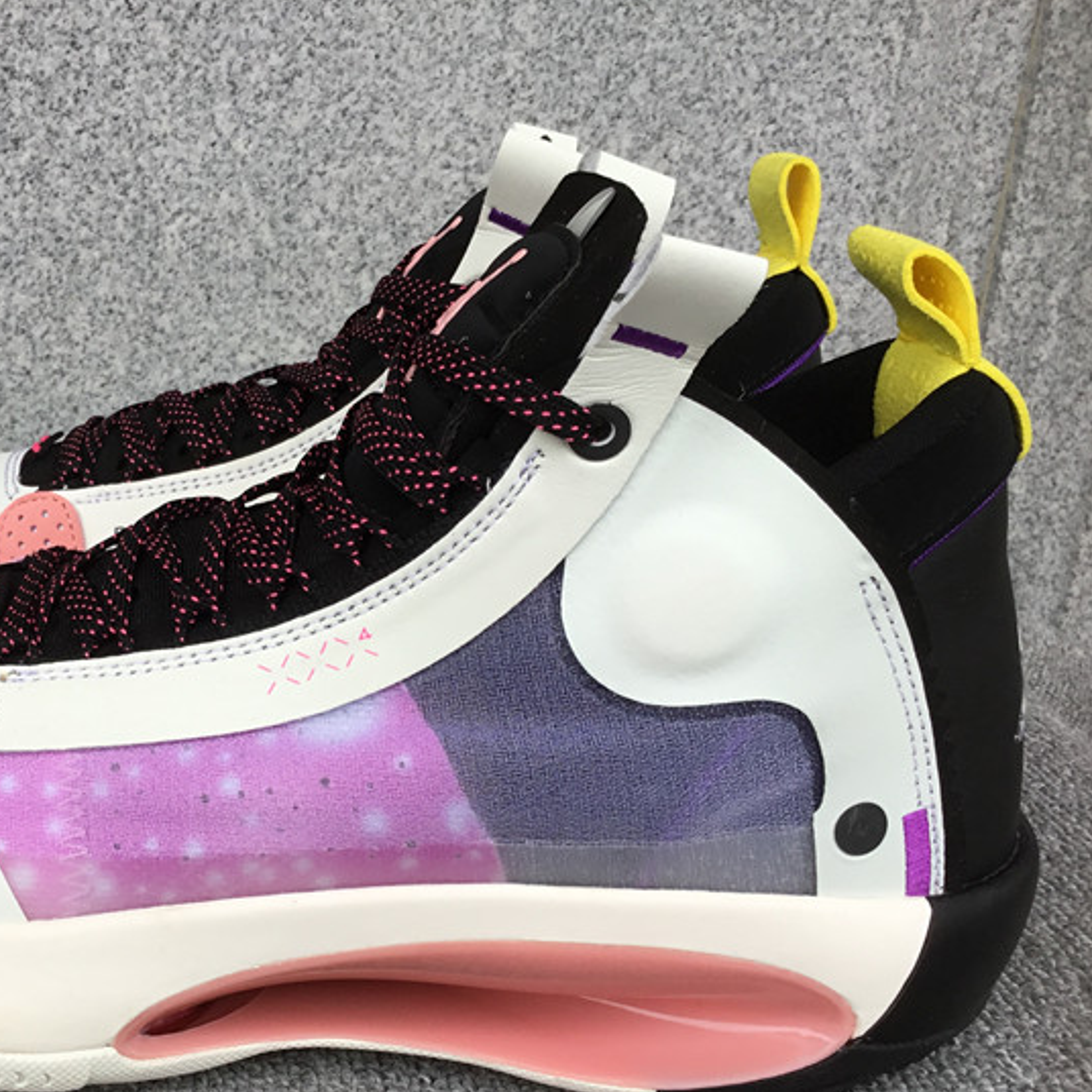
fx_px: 1642
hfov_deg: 35.8
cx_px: 253
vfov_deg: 36.6
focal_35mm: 46
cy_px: 667
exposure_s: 1/100
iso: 25
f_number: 2.4
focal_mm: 3.3
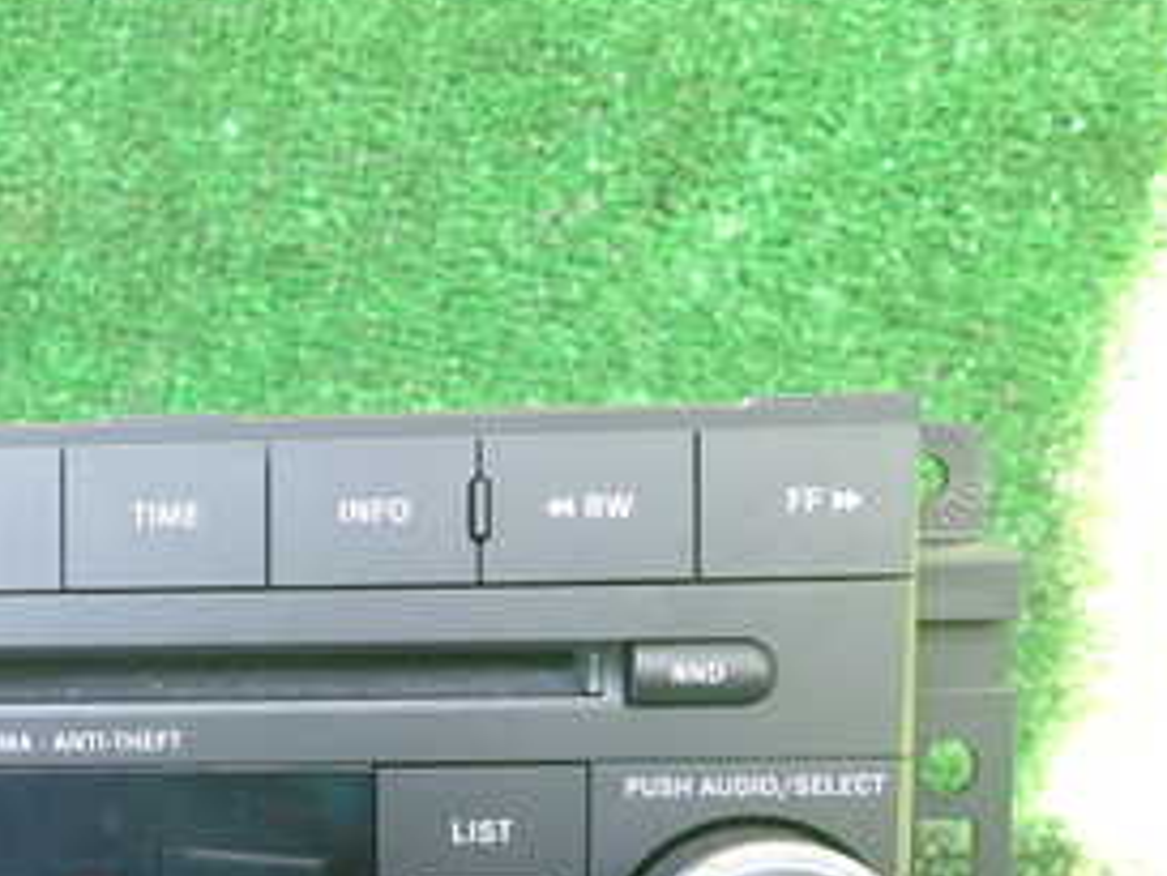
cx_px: -26
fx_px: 1855
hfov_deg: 31.9
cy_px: 726
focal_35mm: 55
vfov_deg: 26.0
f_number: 2
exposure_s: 1/50
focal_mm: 4.5
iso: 200
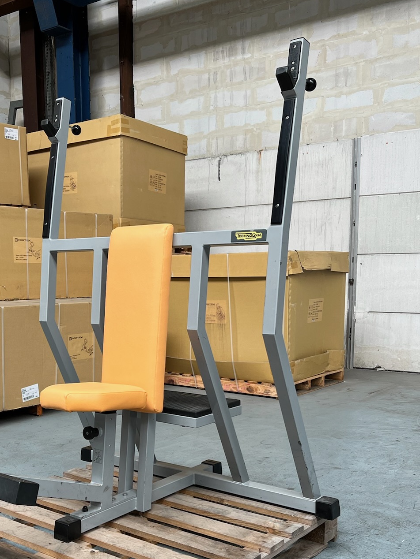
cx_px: 152
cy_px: 365
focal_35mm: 42
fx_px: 679
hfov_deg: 34.1
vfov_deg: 44.2
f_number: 1.5
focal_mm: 5.7
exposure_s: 1/100
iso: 50
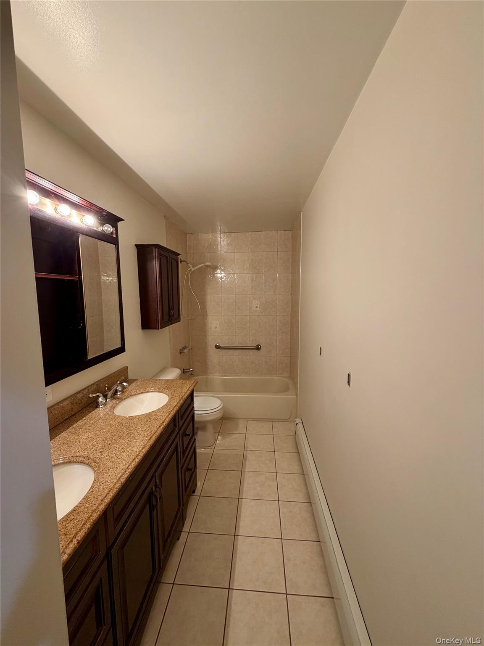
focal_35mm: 14
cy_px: 323
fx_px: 261
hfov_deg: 85.7
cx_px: 242
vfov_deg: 102.1
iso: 200
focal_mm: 2.22
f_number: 2.2
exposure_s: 1/60
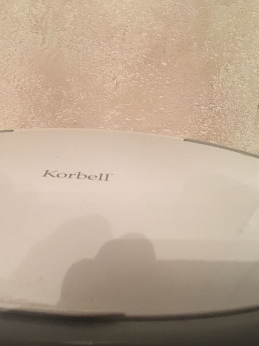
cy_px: 178
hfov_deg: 34.8
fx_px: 409
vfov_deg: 45.8
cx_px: 84
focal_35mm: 41
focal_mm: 4.15
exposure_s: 1/17
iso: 250
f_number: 2.2
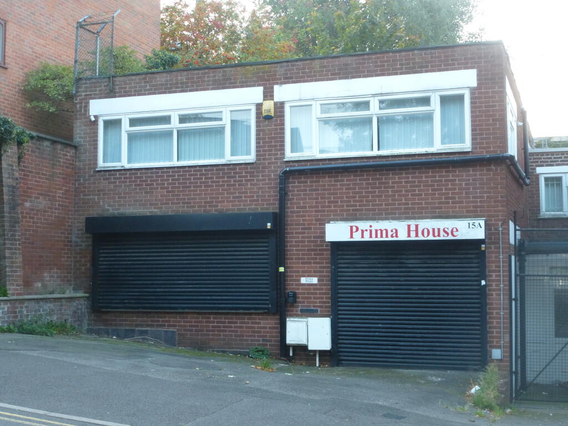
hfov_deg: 36.8
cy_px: 213
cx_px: 284
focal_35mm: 52
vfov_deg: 28.0
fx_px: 853
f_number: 4.3
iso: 500
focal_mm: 9.4
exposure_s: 1/60
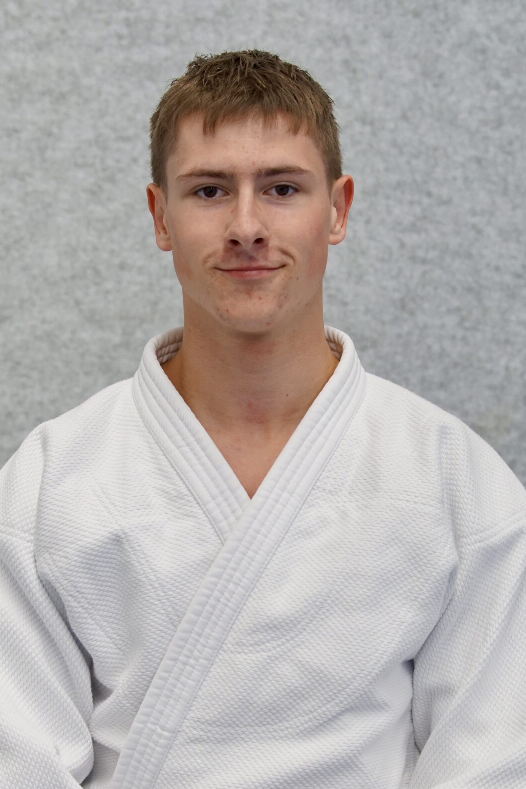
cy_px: 411
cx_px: 251
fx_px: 2016
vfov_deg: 22.1
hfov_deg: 14.9
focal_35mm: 92
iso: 800
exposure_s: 1/160
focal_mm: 85
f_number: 4
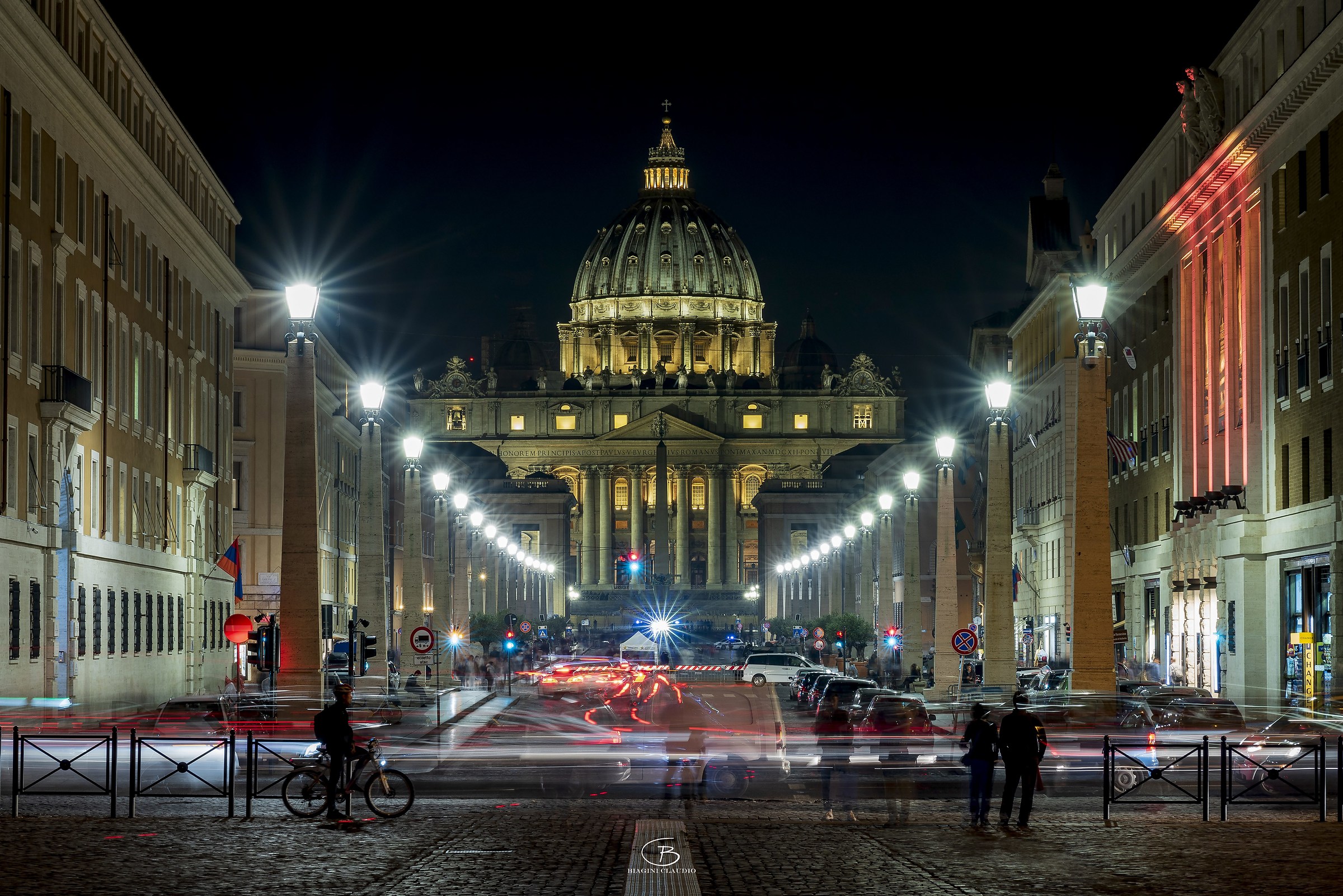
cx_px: 672
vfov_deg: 13.7
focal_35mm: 100
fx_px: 3732
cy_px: 448
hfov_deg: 20.4
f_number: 16
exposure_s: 15
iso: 100
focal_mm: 100
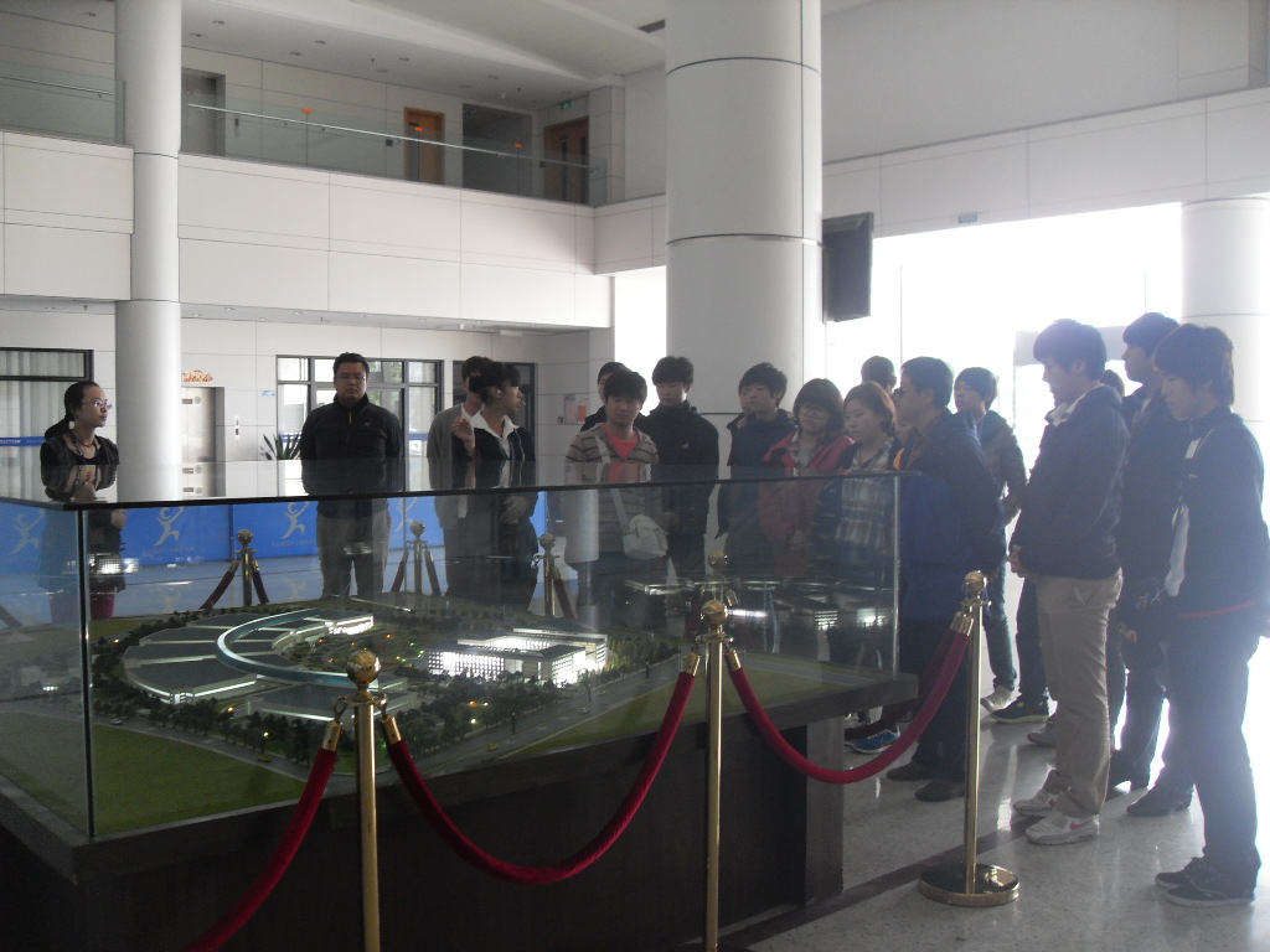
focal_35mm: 34
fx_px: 1247
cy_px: 476
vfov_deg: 41.8
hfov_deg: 54.0
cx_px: 635
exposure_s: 1/45
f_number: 2.8
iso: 160
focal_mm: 6.3
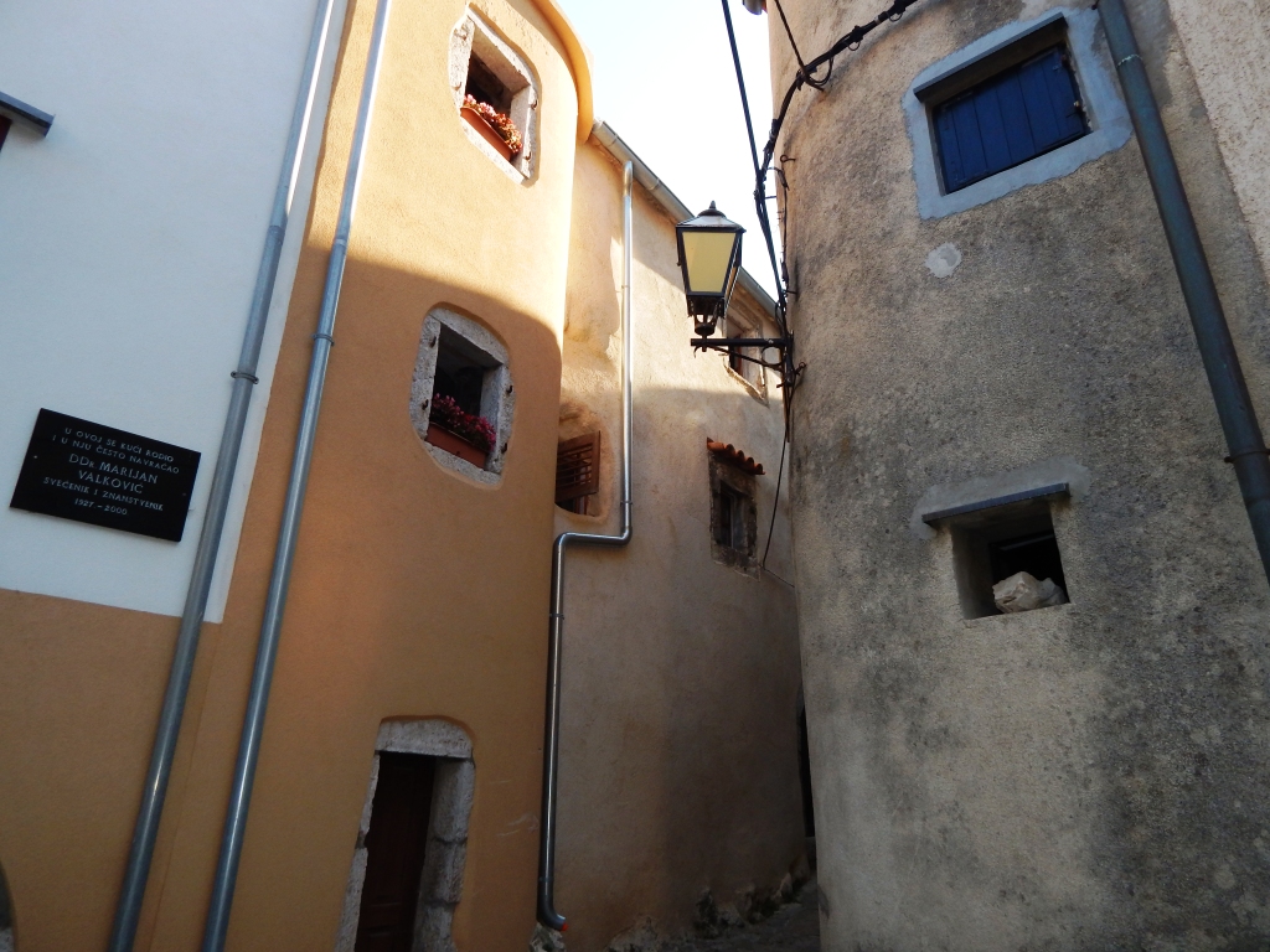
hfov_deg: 76.4
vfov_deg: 61.1
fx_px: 807
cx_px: 635
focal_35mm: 22
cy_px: 476
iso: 125
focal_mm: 4
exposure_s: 1/400
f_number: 3
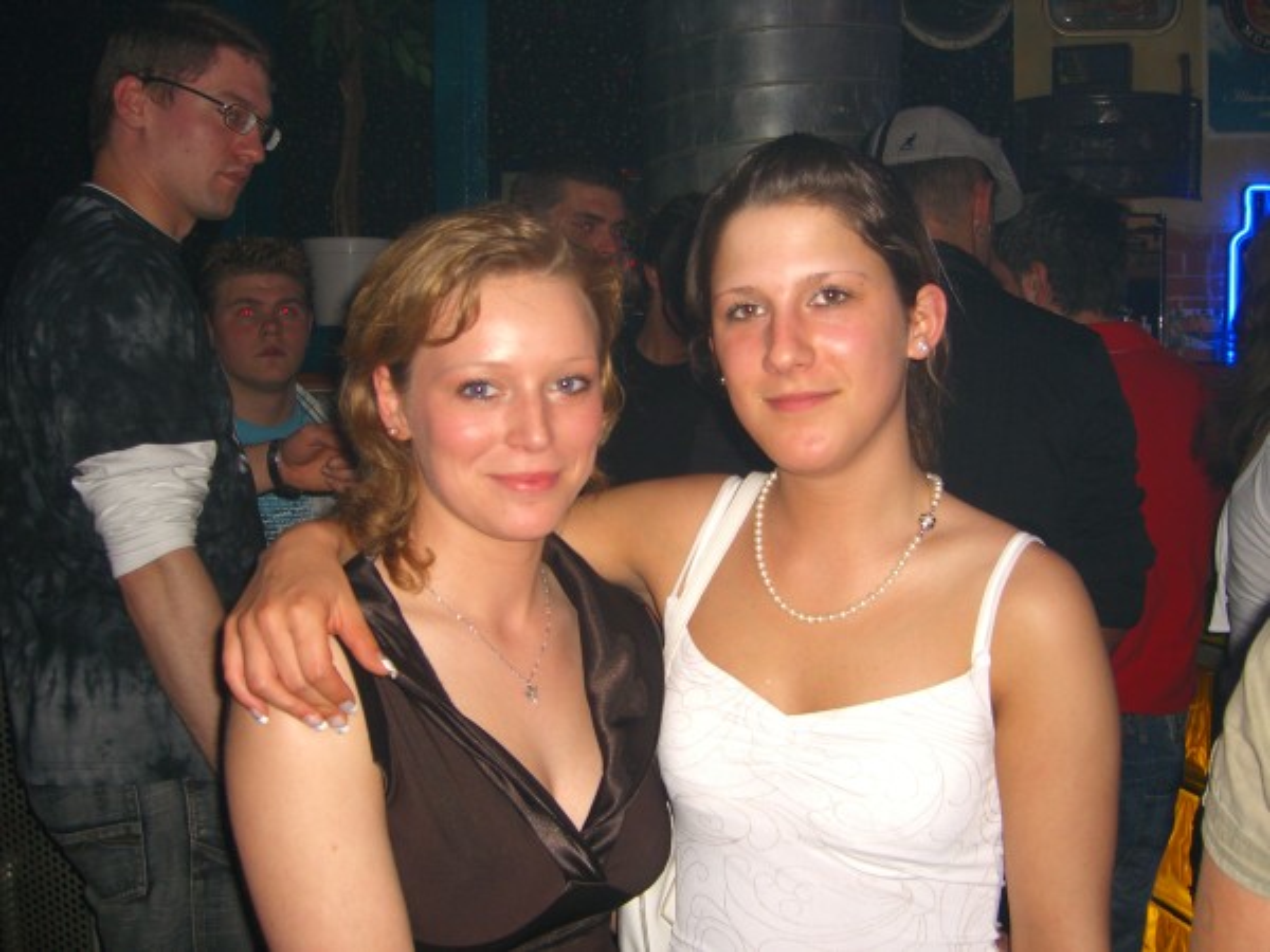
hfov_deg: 49.0
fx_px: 1394
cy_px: 476
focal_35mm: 38
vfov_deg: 37.7
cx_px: 635
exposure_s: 1/60
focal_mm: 7.9
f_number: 2.8
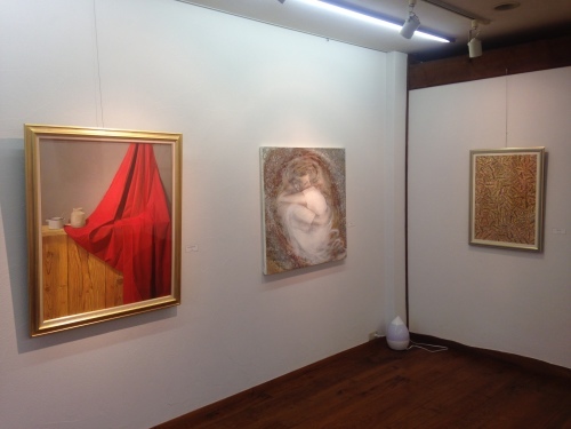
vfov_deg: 42.9
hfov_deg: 55.4
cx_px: 286
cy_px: 214
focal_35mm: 33
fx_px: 544
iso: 50
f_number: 2.4
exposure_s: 1/30
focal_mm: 4.12
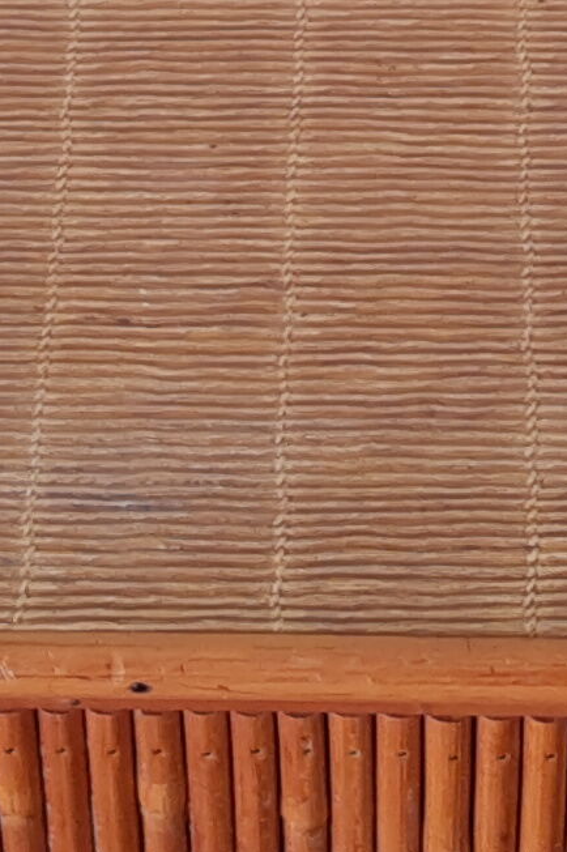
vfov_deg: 11.9
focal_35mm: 166
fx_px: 3926
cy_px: -392
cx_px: 366
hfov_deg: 8.3
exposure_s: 1/60
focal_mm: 4.75
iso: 44
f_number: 1.7
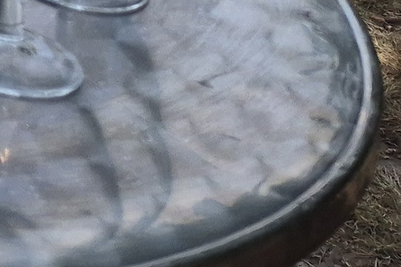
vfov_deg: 7.4
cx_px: -902
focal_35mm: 159
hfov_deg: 9.4
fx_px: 1770
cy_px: -581
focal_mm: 5.4
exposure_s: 1/1272
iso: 25
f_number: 1.8
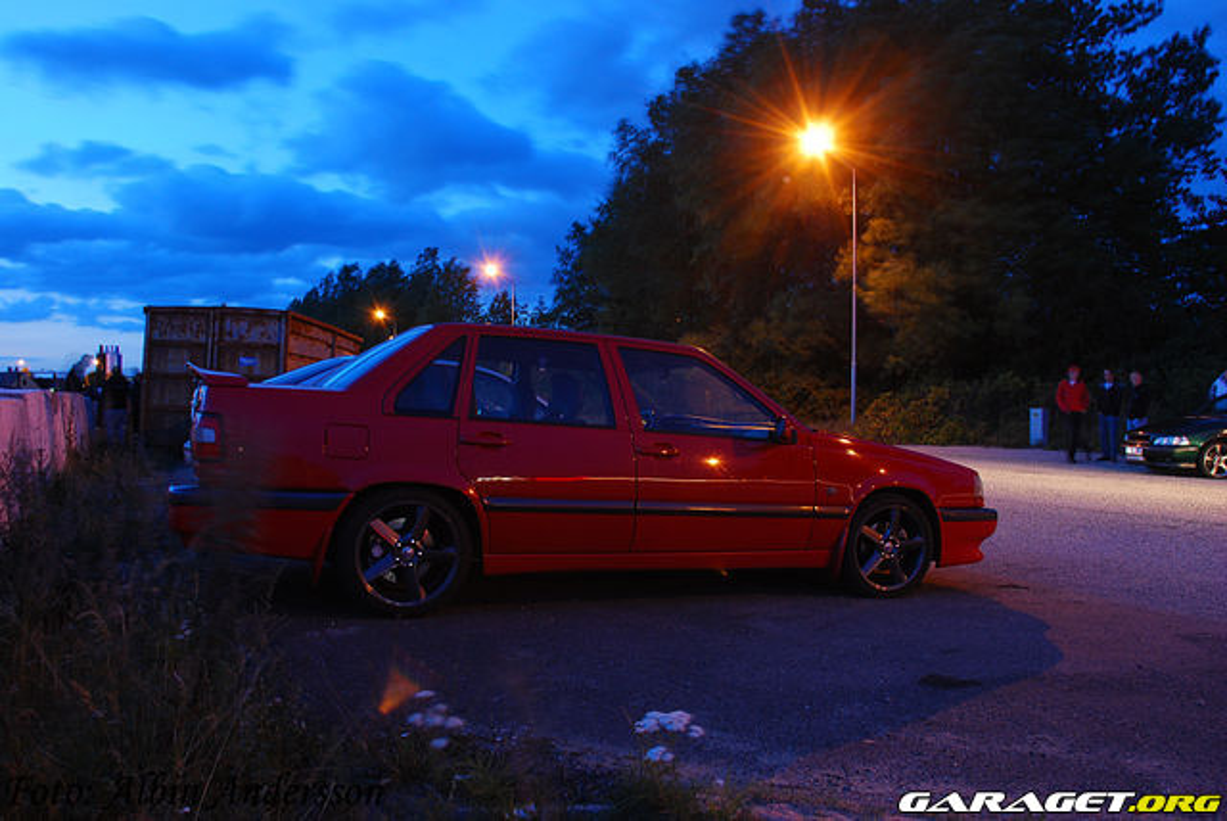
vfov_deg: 43.7
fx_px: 1023
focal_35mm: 30
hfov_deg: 61.9
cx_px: 614
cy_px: 410
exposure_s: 4
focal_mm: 20
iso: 200
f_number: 8
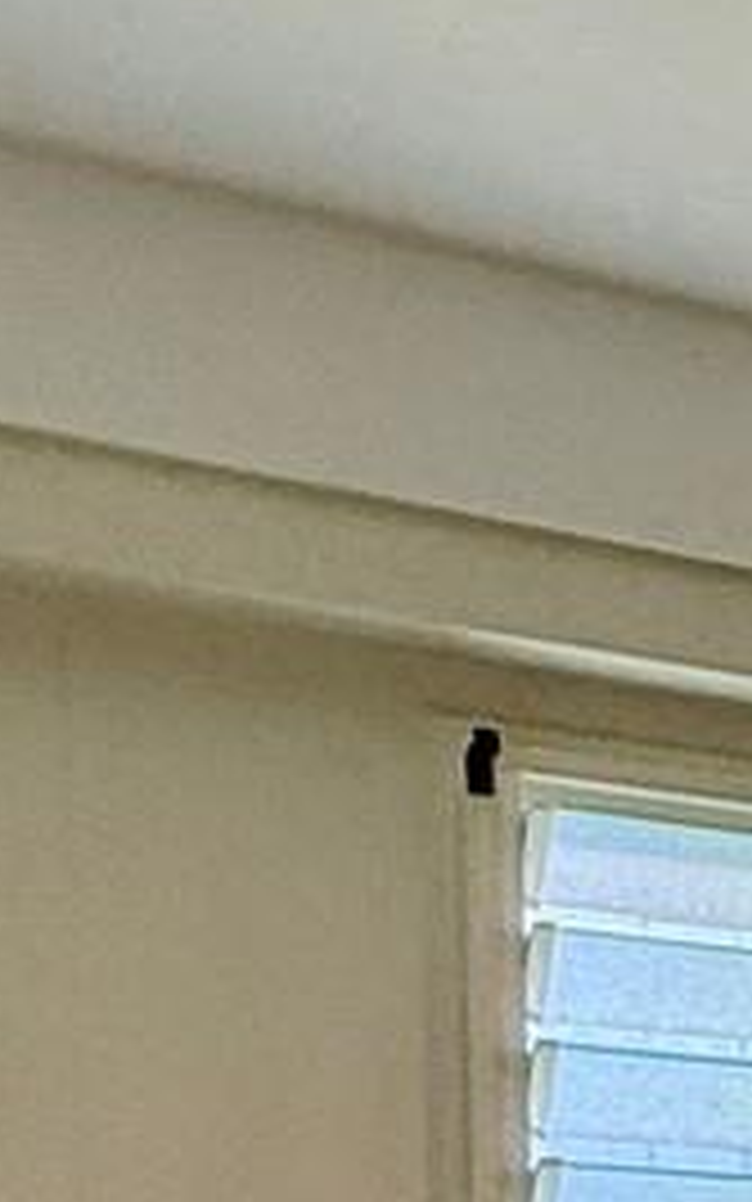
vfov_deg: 20.8
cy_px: 1643
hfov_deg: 10.2
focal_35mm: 89
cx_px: 2342
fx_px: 2917
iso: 125
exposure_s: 1/120
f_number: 2.2
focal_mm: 2.22
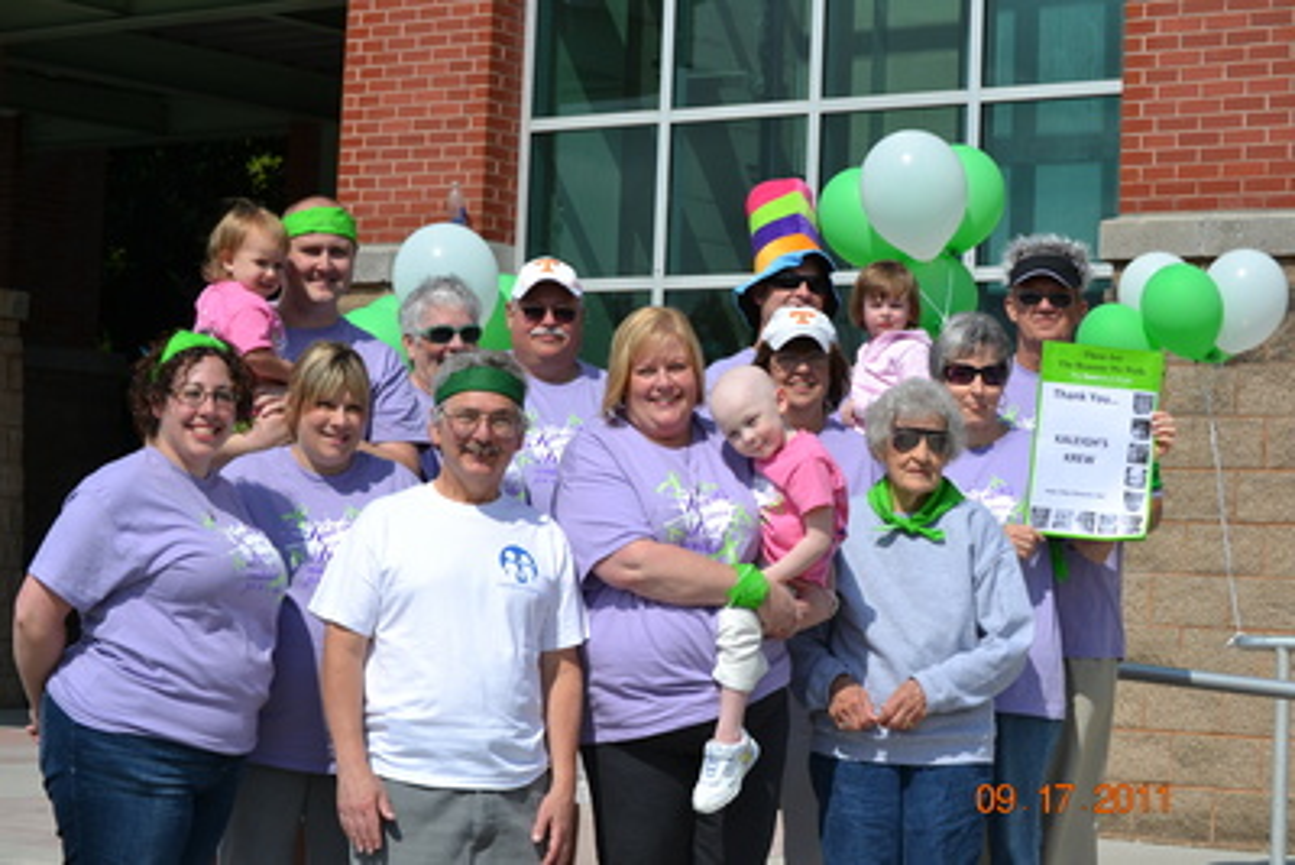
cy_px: 432
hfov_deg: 24.6
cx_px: 648
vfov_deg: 16.6
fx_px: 2969
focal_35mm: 82
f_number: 9
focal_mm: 55
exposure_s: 1/320
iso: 100
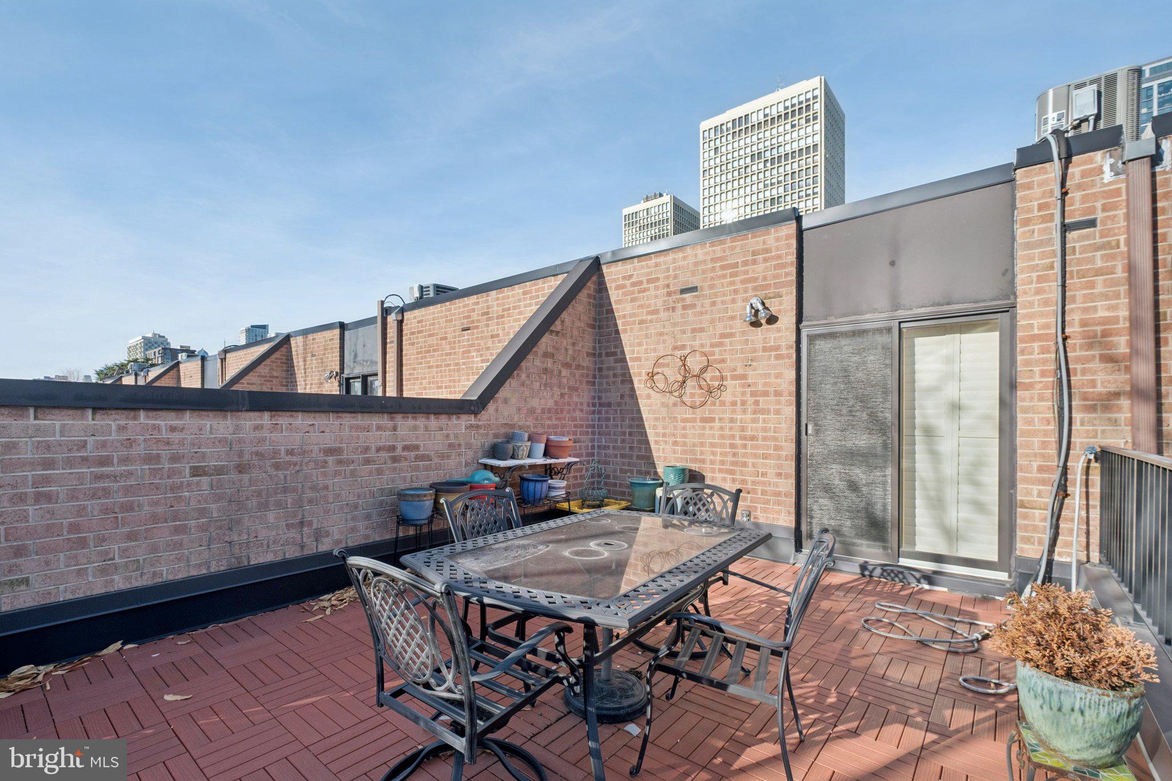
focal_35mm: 15
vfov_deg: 77.3
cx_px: 586
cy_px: 390
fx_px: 488
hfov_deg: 100.4
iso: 250
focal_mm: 10
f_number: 8
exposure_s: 1/170
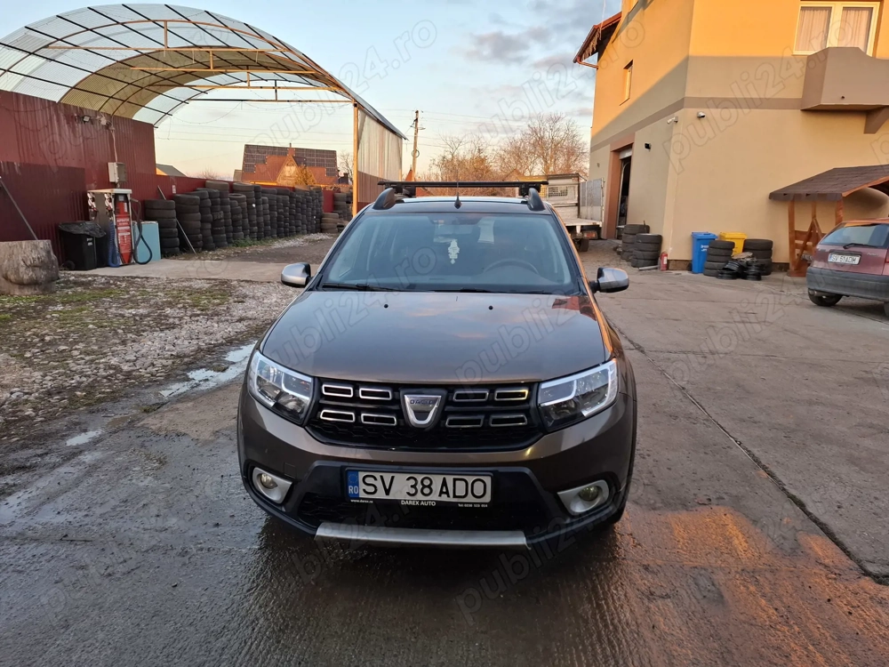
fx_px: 591
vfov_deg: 58.9
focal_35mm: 23
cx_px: 444
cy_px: 334
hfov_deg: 73.9
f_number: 1.8
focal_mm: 5.54
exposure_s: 1/152
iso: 50
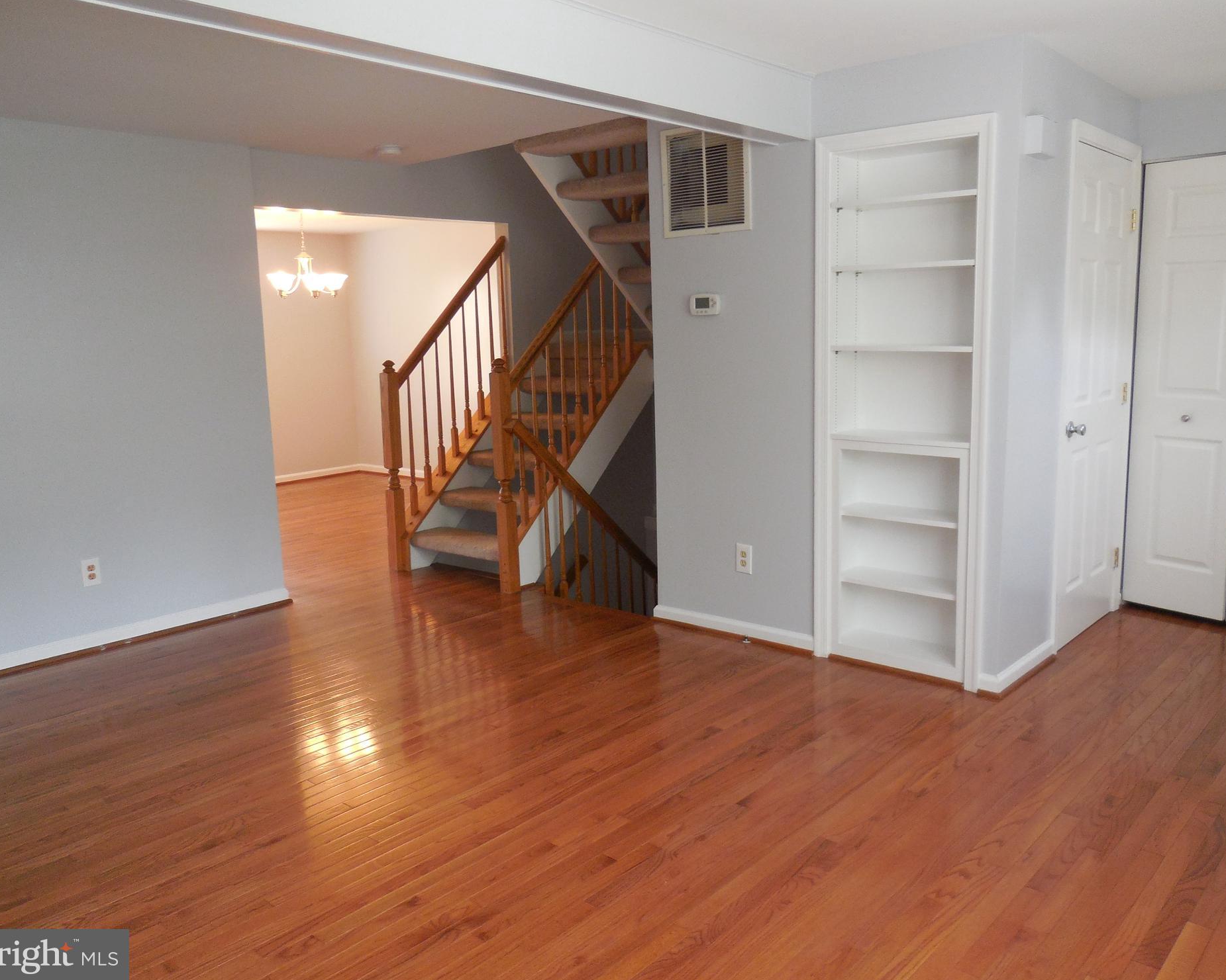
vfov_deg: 53.2
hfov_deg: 64.0
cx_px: 642
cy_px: 475
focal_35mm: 27
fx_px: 980
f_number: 3.1
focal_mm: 4.5
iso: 250
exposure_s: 1/30
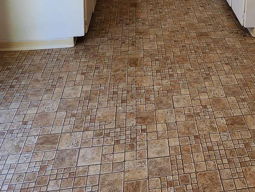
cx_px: 201
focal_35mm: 44
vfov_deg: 27.0
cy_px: -65
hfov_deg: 41.3
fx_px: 324
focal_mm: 2.2
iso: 80
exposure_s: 1/60
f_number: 2.2
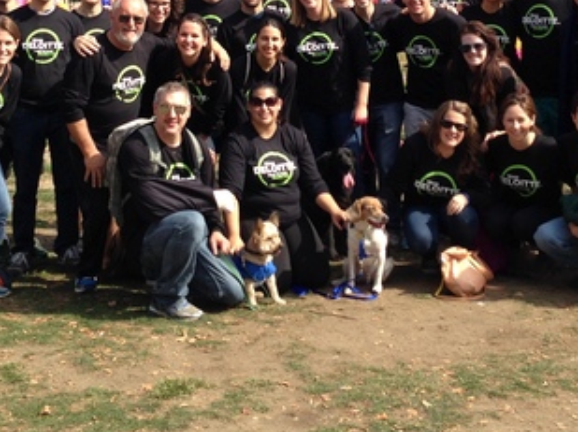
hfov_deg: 25.4
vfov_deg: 18.6
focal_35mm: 77
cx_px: 277
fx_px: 1284
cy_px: -4
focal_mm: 4.12
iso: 50
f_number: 2.4
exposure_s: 1/968
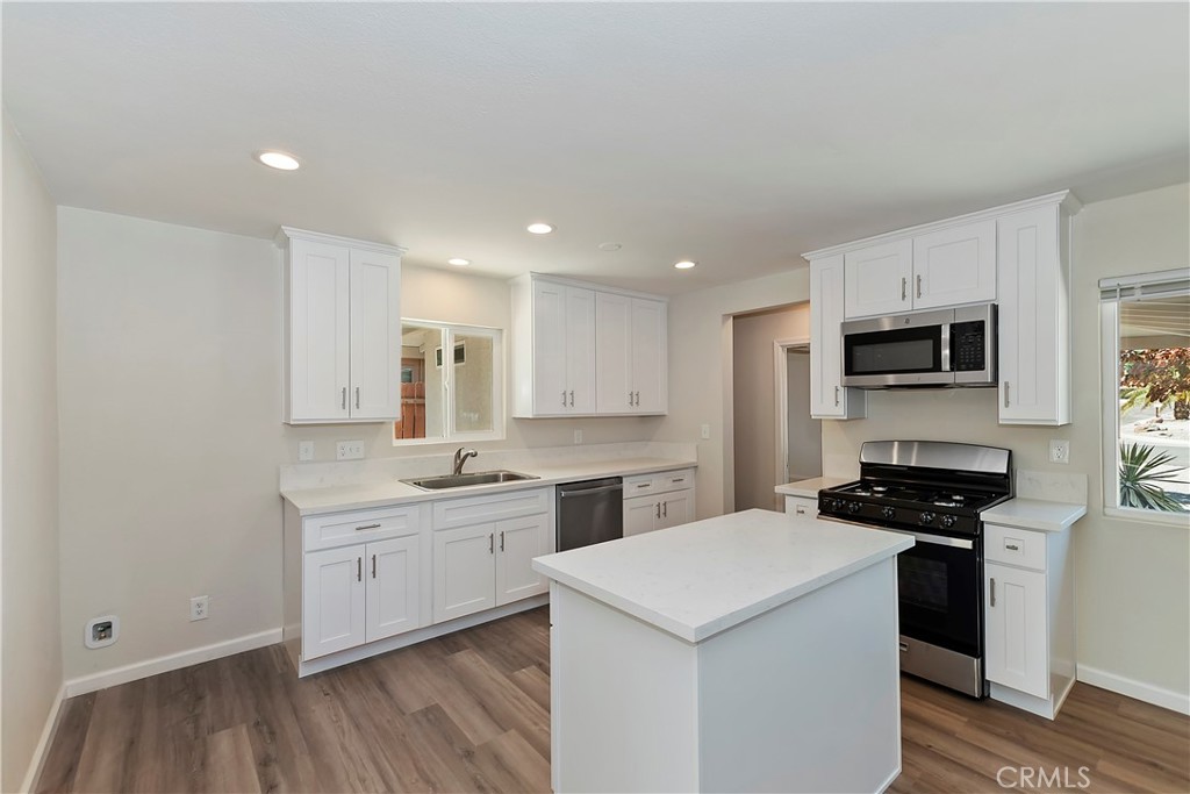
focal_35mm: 15
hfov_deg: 100.4
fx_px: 496
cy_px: 397
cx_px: 595
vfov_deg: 77.3
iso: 200
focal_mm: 10
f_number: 8
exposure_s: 1/30
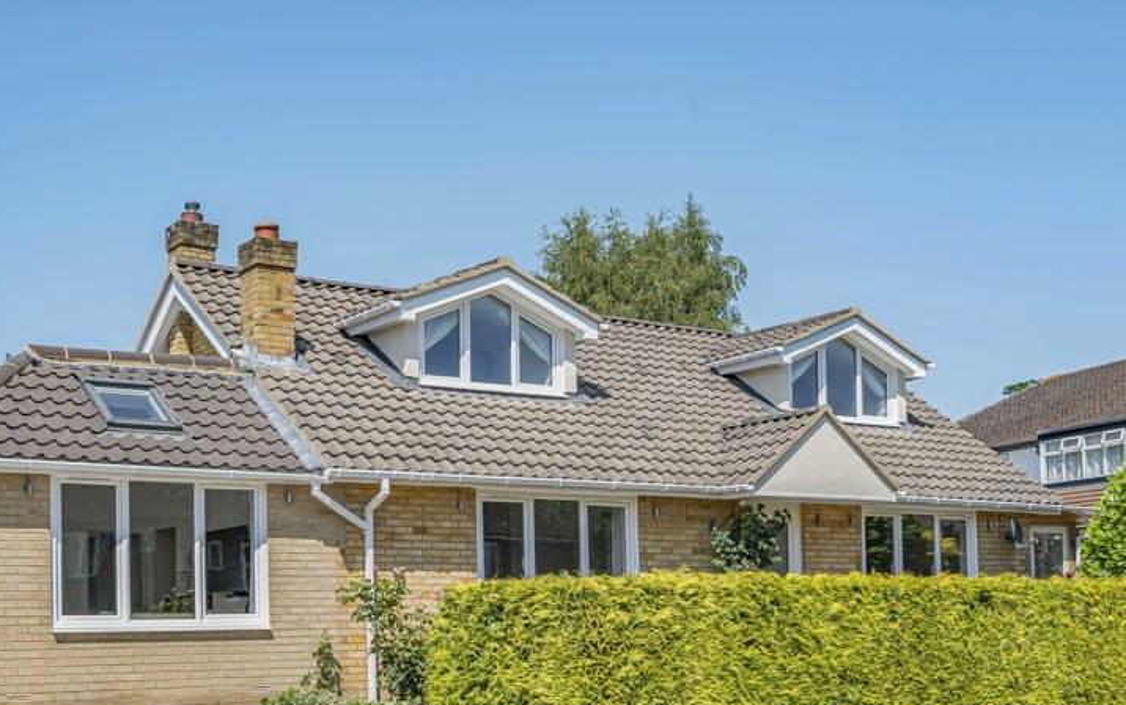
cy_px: 485
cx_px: 547
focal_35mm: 51
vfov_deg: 25.2
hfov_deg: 39.6
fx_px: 1566
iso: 200
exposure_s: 1/1000
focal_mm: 35
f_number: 8
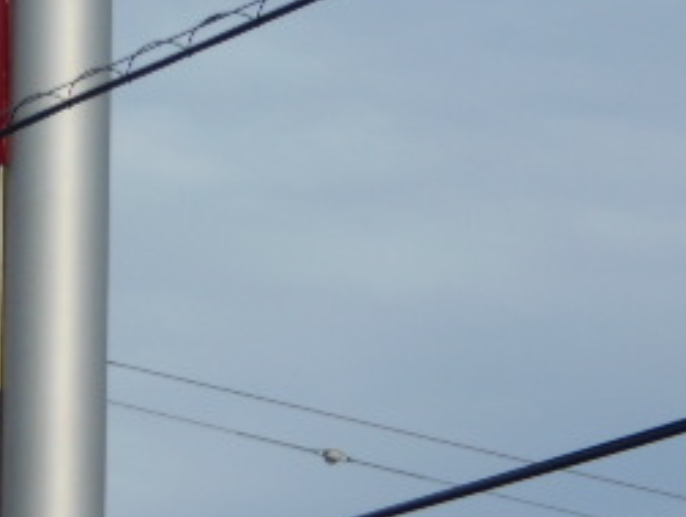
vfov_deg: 4.5
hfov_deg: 6.0
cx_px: -63
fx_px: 6569
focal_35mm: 331
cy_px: 295
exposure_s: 1/250
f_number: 6.5
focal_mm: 23
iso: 80
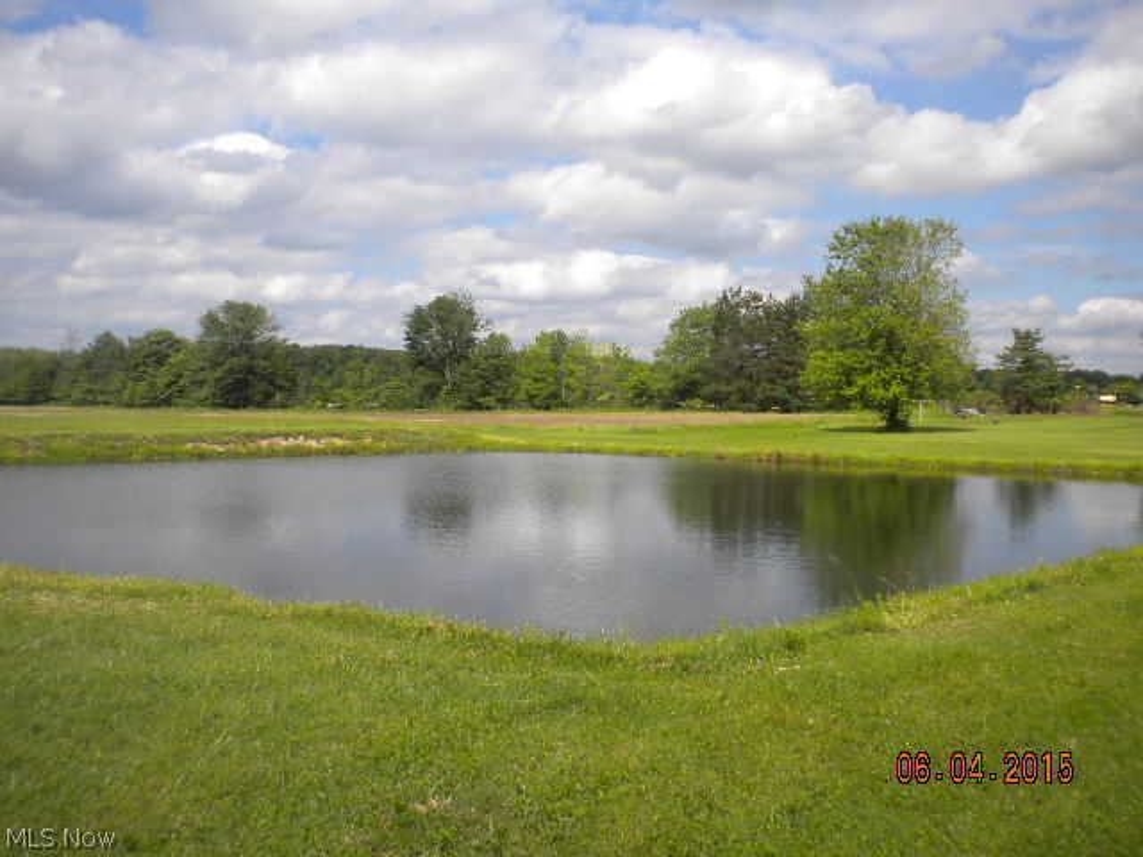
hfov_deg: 52.6
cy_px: 428
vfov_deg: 40.7
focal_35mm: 35
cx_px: 572
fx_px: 1156
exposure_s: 1/728
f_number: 4.6
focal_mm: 6.3
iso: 80
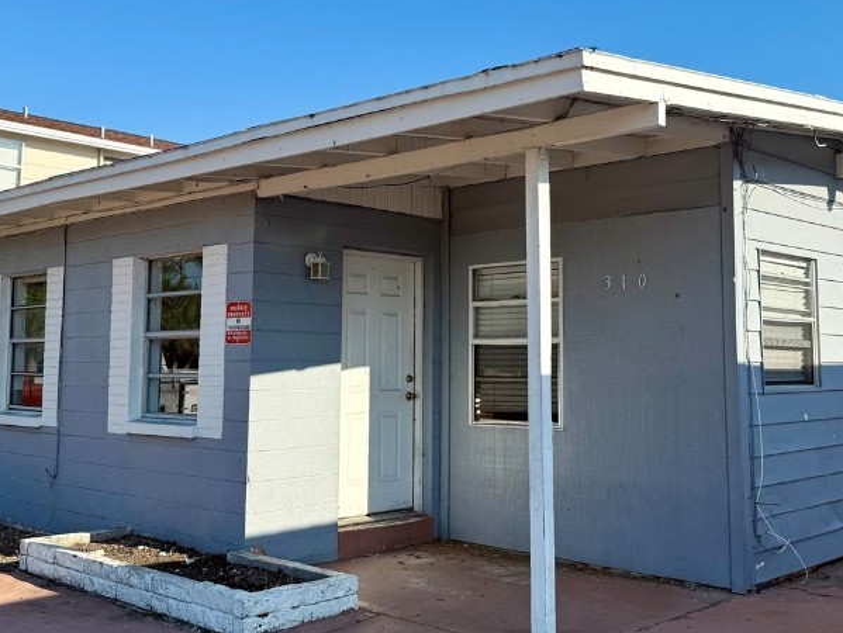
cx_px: 439
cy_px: 263
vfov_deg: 35.1
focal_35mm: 41
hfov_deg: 45.7
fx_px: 999
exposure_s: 1/4167
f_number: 1.78
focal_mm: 6.76
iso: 80
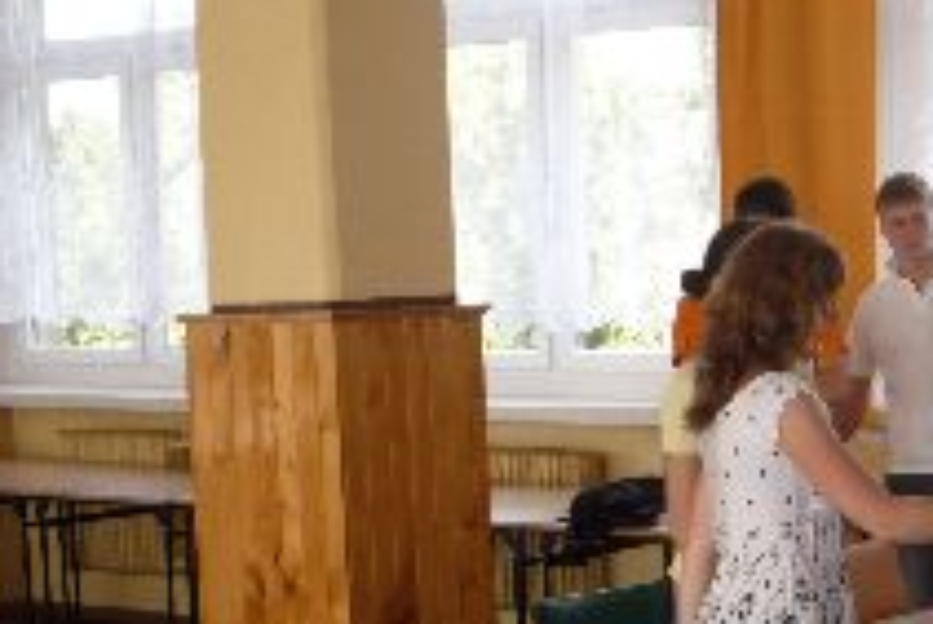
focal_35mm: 74
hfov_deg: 25.2
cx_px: 1048
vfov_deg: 18.4
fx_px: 1919
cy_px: 423
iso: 100
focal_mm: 5.2
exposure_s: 1/50
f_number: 3.3
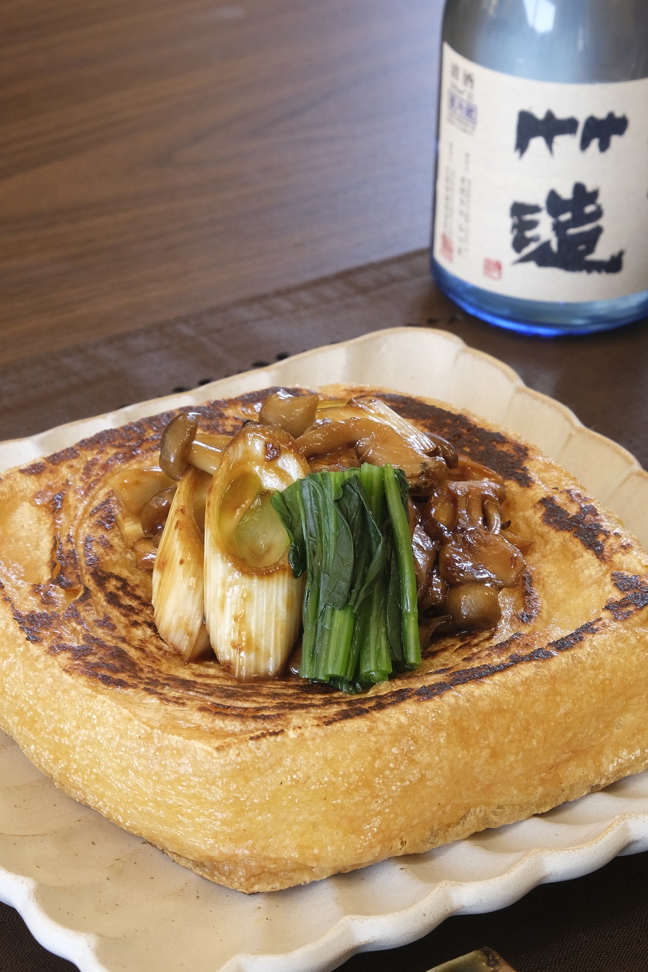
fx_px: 3238
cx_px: 464
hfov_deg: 11.4
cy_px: 503
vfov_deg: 17.1
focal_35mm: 120
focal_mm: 55
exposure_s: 1/15
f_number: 11
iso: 1000
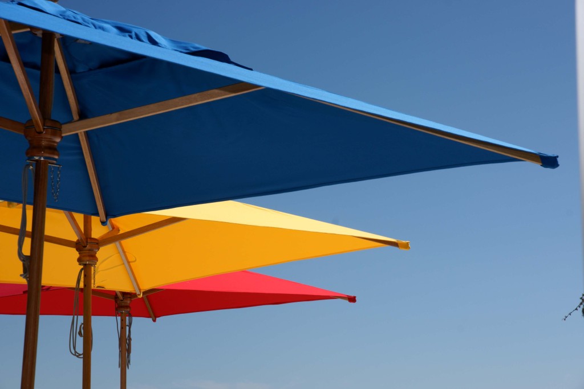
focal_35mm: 90
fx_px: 1460
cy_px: 194
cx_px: 292
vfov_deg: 15.2
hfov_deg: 22.6
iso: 100
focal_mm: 60
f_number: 11
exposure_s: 1/100
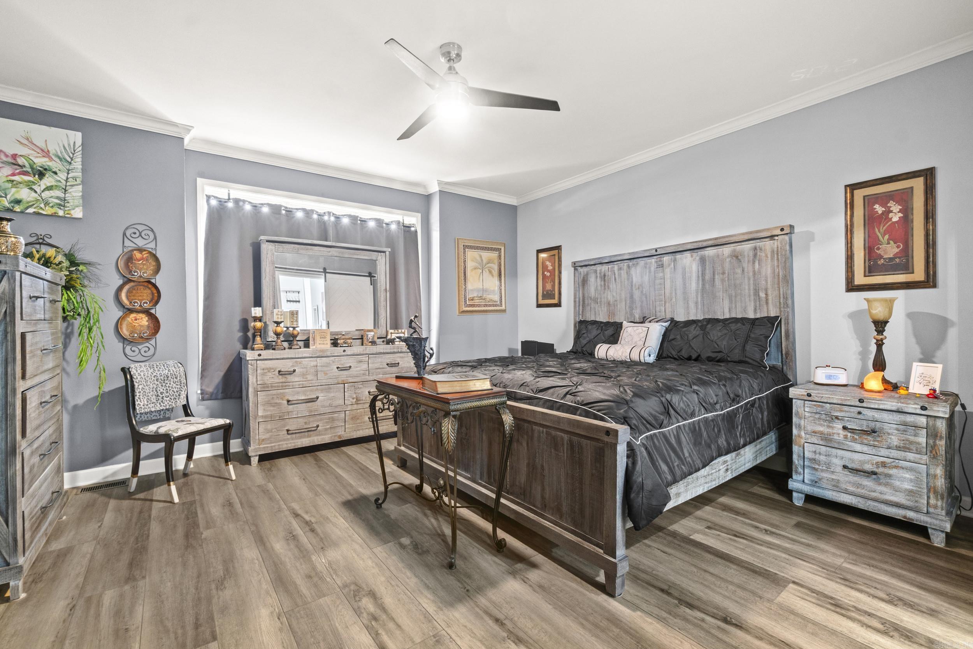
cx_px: 486
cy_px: 324
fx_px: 405
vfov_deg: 77.3
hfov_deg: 100.4
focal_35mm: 15
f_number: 9
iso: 250
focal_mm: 10
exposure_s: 6
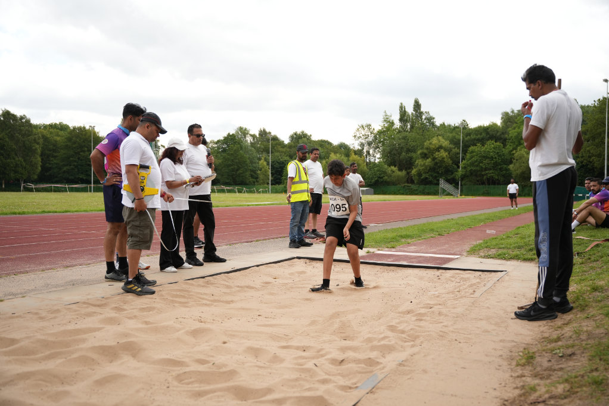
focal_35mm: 33
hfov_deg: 57.2
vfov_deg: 40.0
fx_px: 558
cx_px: 304
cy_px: 203
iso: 250
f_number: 2.8
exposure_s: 1/2000
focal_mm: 33
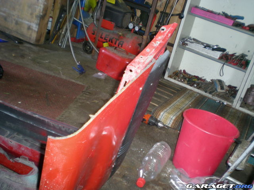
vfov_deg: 37.7
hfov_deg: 49.0
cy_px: 95
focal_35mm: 38
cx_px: 127
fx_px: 279
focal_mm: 6.3
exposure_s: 1/63.1
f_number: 3.1
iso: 133
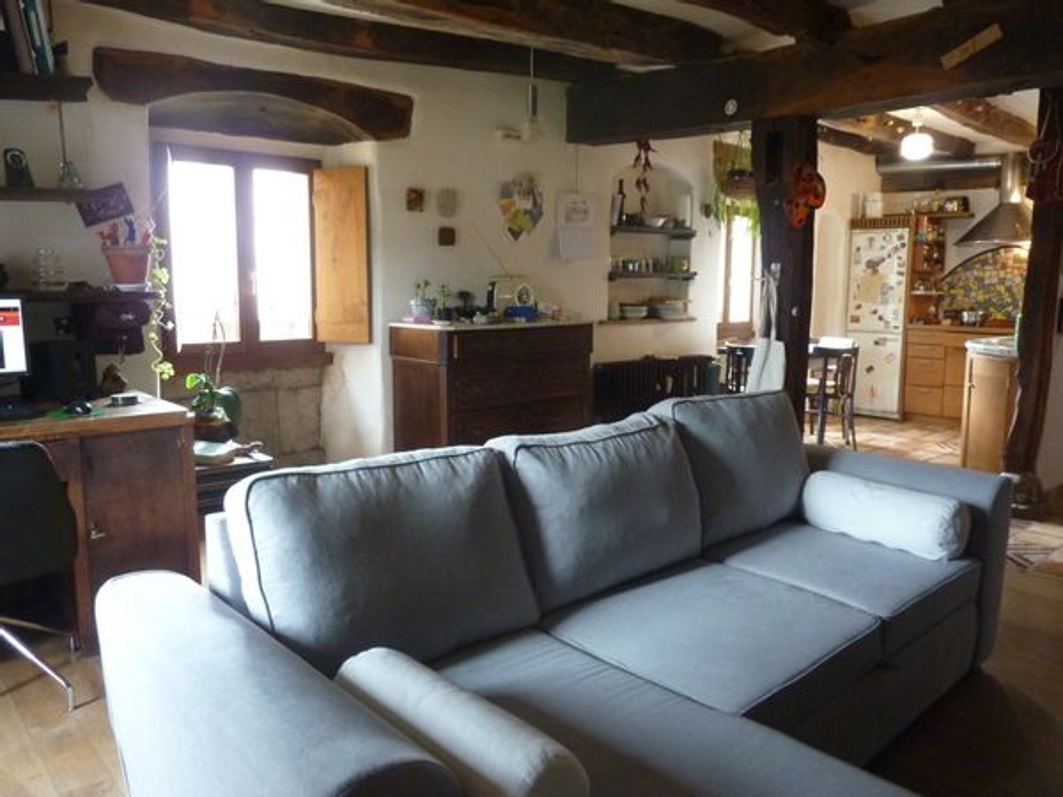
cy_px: 398
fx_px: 768
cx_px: 532
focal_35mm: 25
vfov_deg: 54.9
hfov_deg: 69.4
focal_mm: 4.1
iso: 400
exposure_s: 1/10
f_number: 3.3
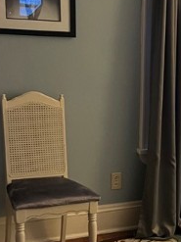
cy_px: 173
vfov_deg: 23.9
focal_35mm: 81
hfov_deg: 16.8
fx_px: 565
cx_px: 259
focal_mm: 5.7
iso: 500
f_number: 1.5
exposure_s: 1/40
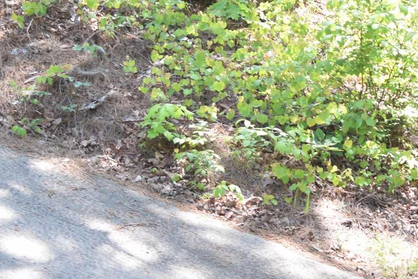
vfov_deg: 12.4
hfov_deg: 18.3
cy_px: 26
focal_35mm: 110
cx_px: 381
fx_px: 1274
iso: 100
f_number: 3.8
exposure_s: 1/80
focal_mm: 21
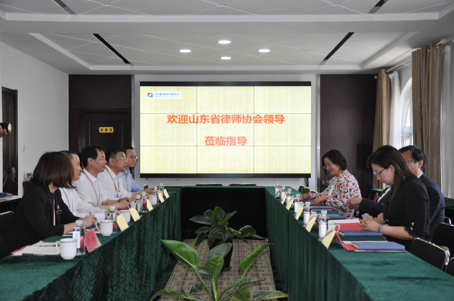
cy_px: 150
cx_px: 227
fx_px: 491
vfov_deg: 34.1
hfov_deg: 49.6
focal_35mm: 39
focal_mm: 26
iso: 800
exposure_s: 1/125
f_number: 4
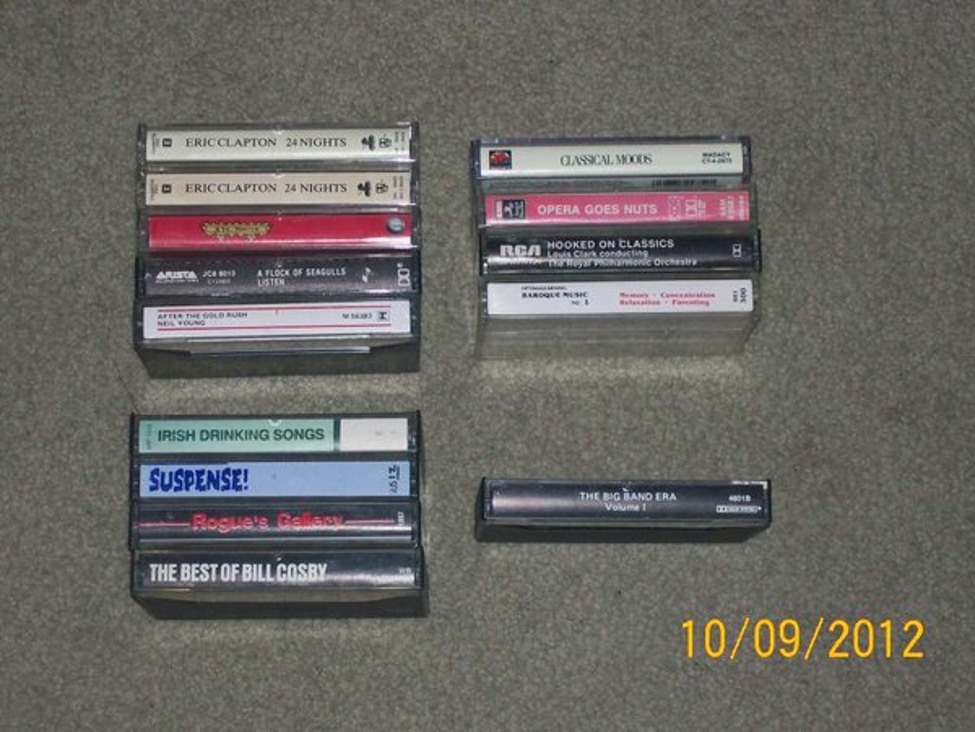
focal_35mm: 87
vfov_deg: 17.0
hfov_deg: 22.5
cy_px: 366
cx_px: 488
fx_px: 2450
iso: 80
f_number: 4.3
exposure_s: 1/109
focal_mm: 14.3
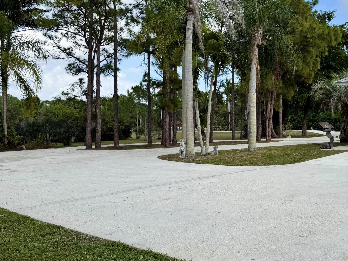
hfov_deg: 42.2
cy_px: 91
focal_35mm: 44
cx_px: 240
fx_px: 442
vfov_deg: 32.6
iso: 80
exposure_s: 1/3953
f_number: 1.78
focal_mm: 6.76
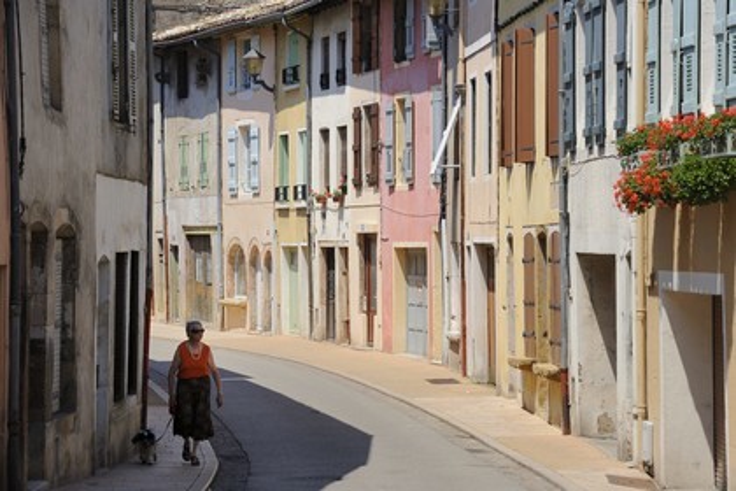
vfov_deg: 10.5
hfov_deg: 15.8
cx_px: 368
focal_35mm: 130
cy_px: 246
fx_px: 2658
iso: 200
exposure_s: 1/320
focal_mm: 130
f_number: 10
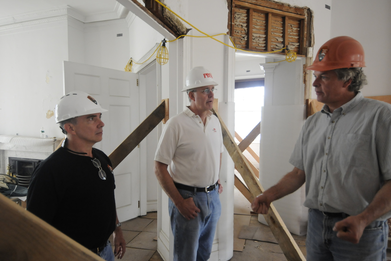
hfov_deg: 78.6
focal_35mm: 22
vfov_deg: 57.2
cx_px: 196
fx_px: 239
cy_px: 134
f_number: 4
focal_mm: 14
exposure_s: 1/50
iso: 1250
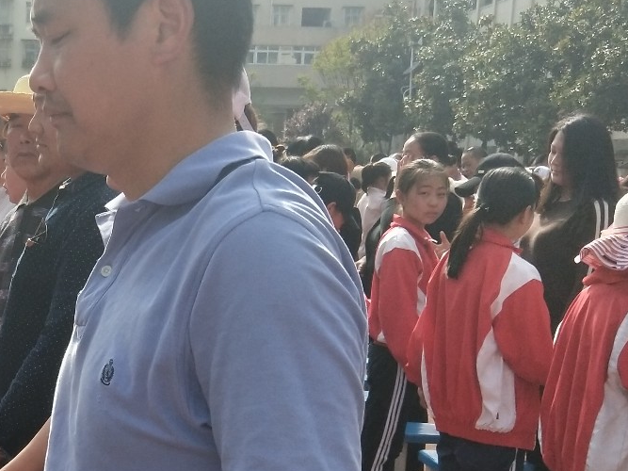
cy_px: 438
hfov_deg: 30.1
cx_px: 11
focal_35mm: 60
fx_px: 1088
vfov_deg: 23.6
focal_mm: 4.27
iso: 101
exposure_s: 1/2092
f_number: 1.7
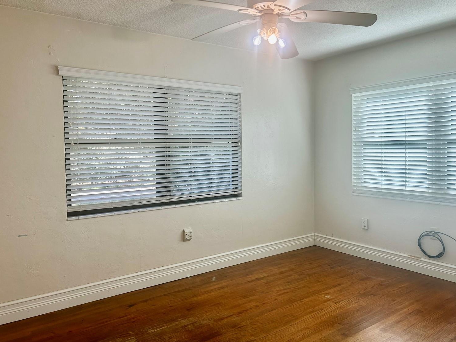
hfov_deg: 63.4
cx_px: 238
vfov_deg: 49.7
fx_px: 369
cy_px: 164
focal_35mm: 28
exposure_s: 1/185
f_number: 1.5
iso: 40
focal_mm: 5.7
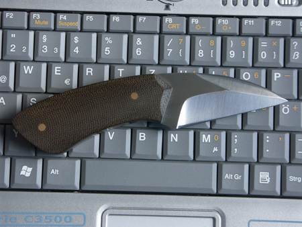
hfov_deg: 18.2
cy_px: 114
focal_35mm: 108
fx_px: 943
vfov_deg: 13.7
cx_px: 151
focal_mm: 26.72
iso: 100
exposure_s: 1/50
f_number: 3.5
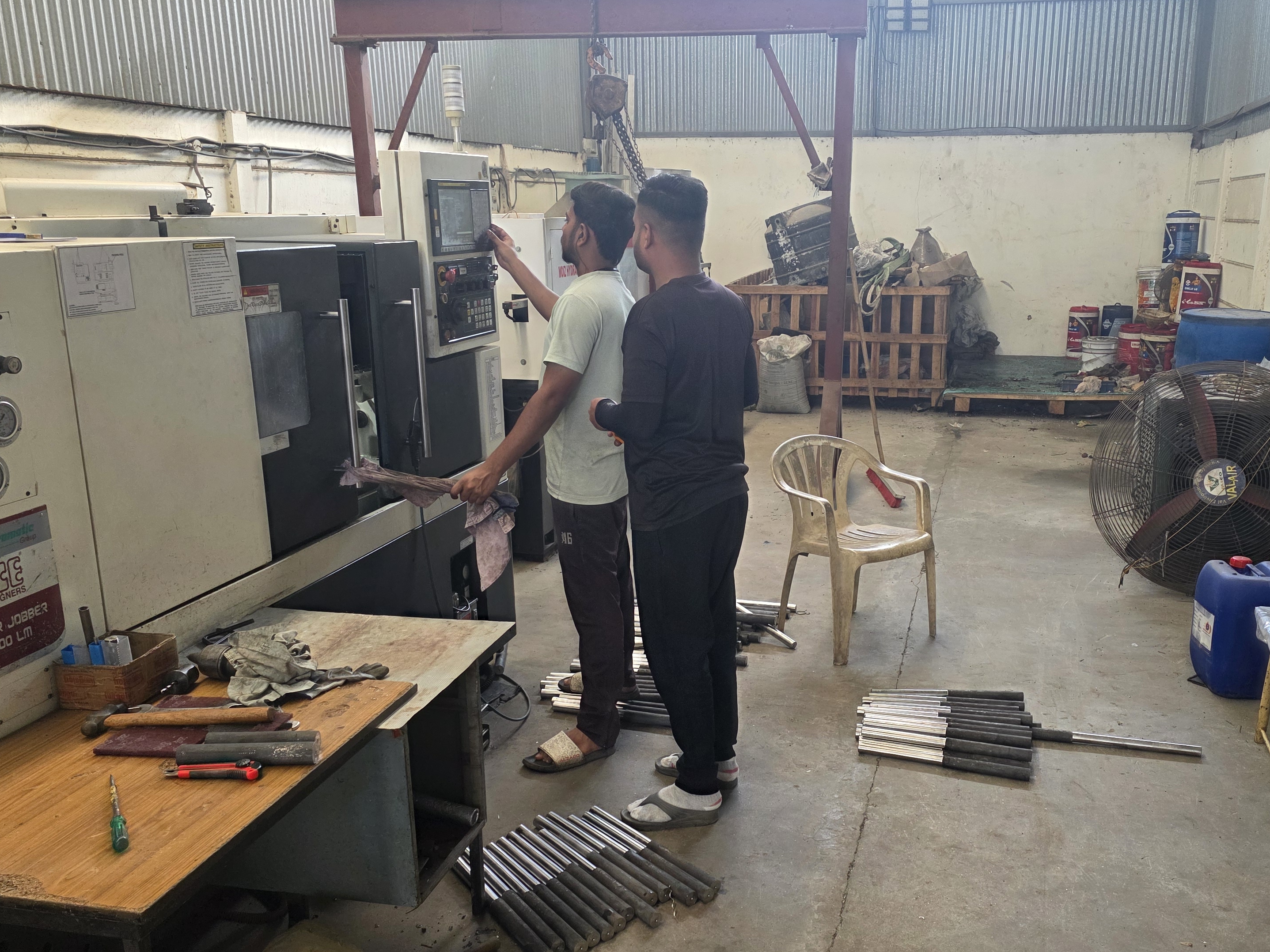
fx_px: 1174
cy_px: 505
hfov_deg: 56.5
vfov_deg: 44.1
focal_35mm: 32
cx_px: 751
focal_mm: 6.3
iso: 320
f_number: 1.7
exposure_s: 1/120
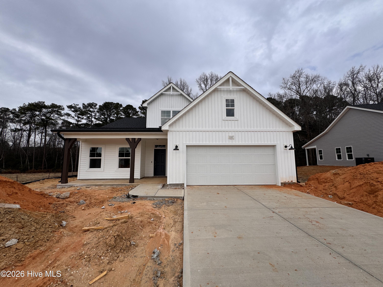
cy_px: 144
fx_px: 155
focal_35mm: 14
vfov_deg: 85.7
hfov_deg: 102.1
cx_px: 192
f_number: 2.2
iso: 50
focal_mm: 2.22
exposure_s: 1/1672
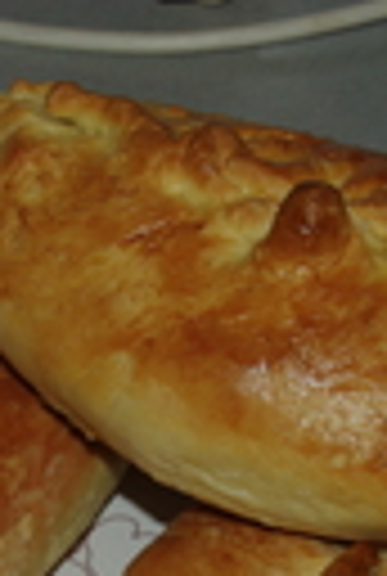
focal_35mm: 172
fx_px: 2758
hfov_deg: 8.0
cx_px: 50
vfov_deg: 11.7
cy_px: 668
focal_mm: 32.5
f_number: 8
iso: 200
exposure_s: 1/45
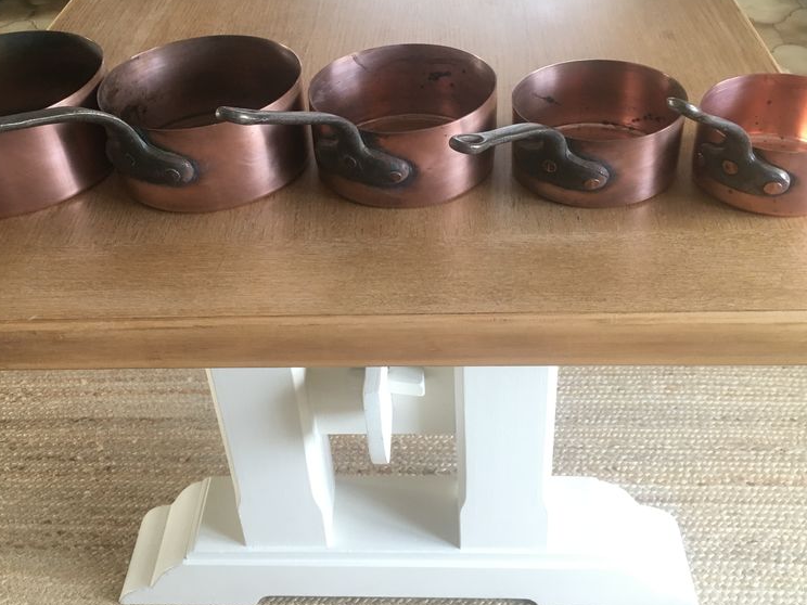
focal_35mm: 39
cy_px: 254
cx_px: 343
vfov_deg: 36.7
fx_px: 909
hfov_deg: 47.7
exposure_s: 1/30
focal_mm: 4.15
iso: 80
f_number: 2.2
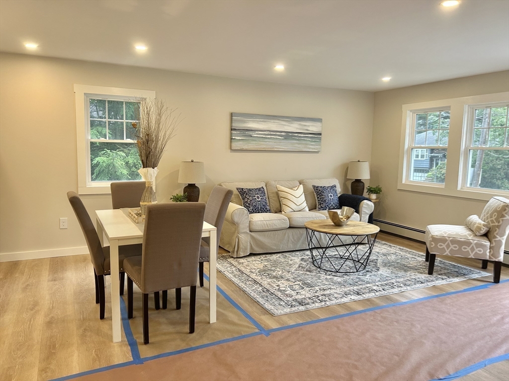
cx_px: 254
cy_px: 190
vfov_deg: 53.1
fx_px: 382
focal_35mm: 26
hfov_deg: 67.3
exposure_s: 1/121
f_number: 1.5
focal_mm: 5.7
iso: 100
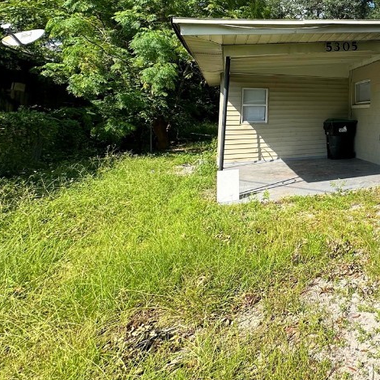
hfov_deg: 46.0
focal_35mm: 27
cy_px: 78
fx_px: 335
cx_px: 406
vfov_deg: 55.1
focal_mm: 2.22
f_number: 2.2
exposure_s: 1/1014
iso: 40
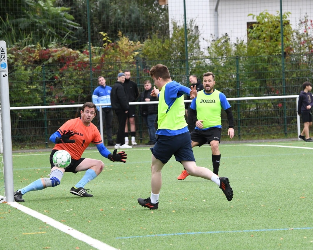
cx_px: 165
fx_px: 2724
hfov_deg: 6.6
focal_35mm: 294
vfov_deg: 5.3
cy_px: 125
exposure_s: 1/1600
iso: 6400
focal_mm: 260
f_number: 10
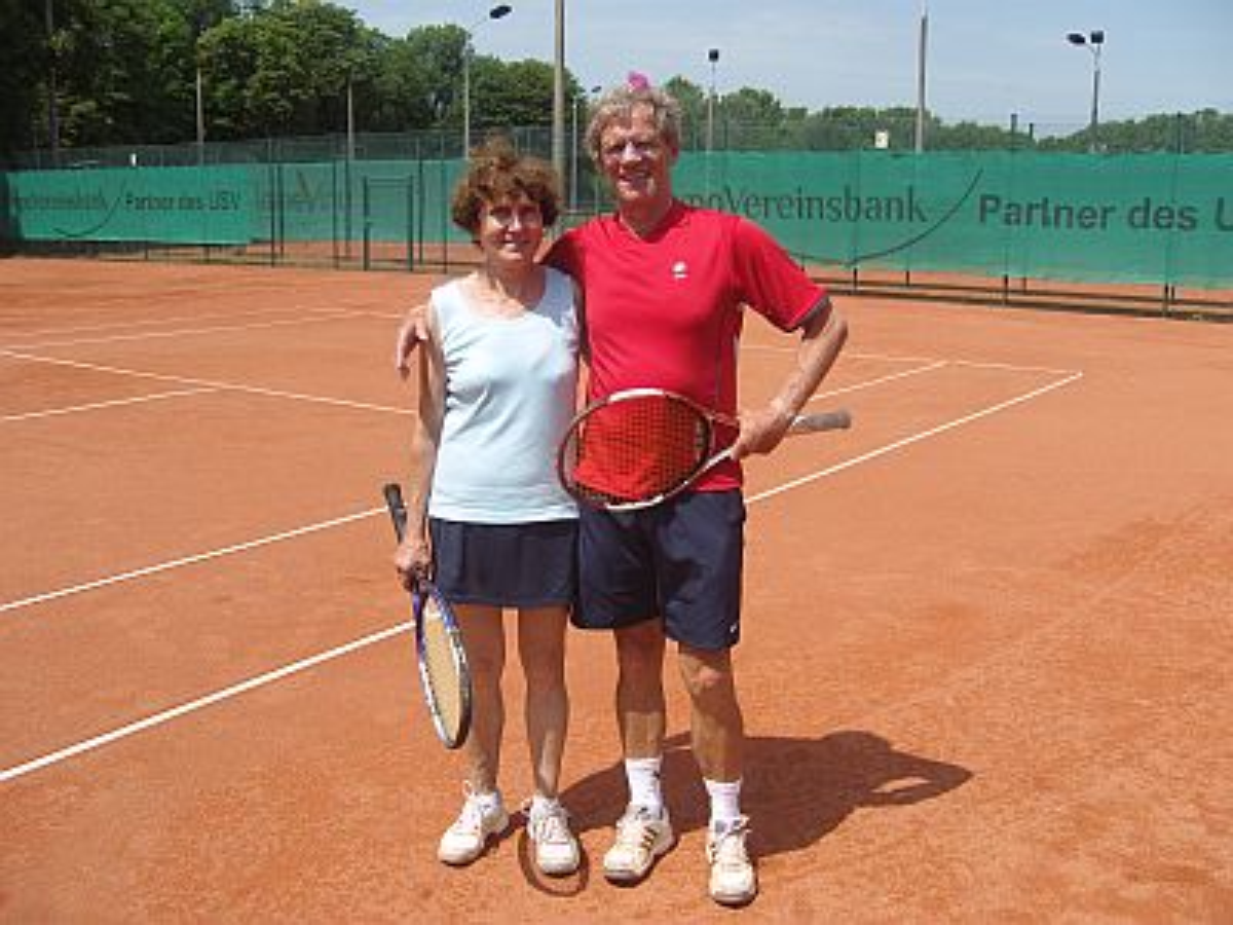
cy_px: 462
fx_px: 1211
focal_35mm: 34
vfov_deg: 41.8
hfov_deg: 54.0
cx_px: 616
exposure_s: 1/320
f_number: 7
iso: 100
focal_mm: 7.3
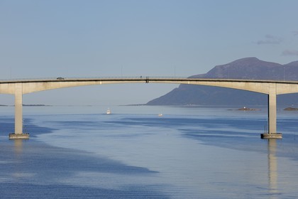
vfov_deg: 6.9
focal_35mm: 200
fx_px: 1655
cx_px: 149
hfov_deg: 10.3
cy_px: 100
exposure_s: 1/320
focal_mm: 200
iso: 200
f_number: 11
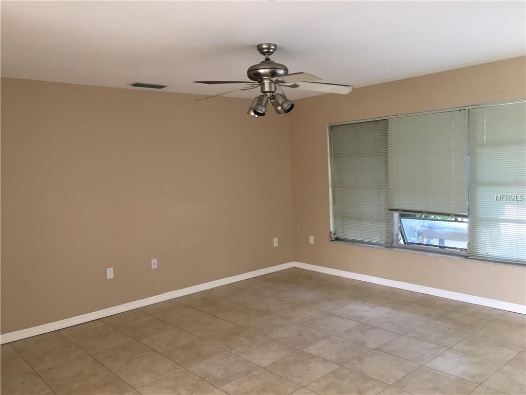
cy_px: 198
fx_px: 441
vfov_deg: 48.2
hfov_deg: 61.7
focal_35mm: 29
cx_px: 263
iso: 80
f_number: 2.2
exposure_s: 1/30
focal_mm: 4.15
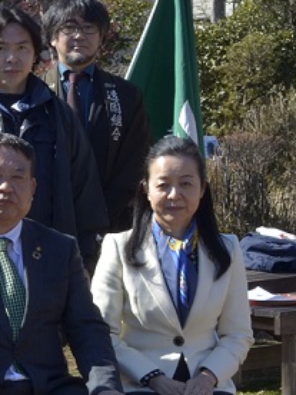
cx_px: -390
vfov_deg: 13.1
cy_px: 183
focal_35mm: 151
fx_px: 1722
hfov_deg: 9.0
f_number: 11
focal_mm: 28
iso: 400
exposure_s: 1/320
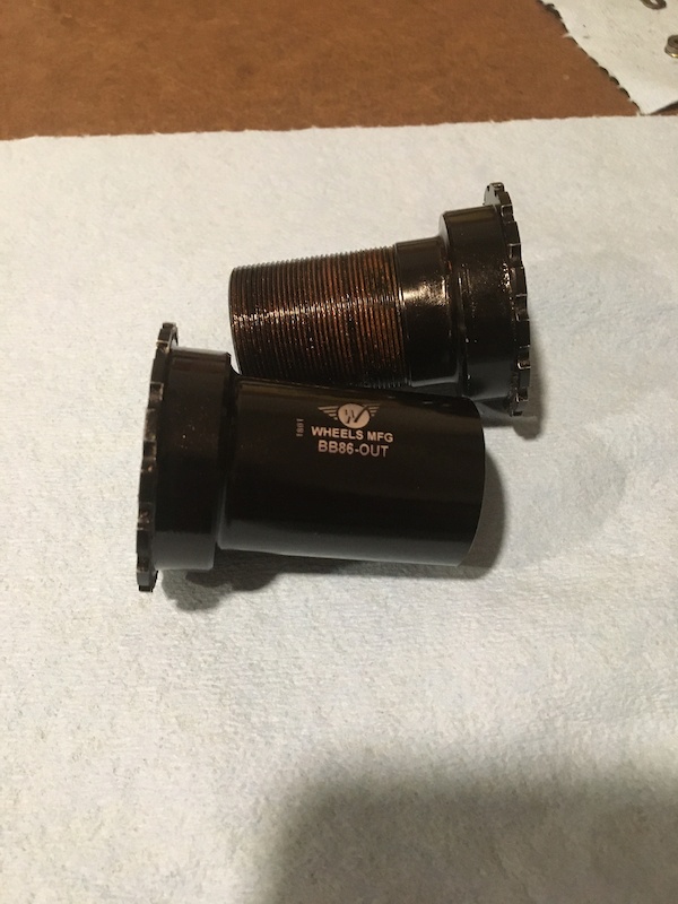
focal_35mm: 29
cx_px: 339
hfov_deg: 48.2
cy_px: 452
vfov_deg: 61.7
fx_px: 757
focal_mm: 4.15
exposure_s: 1/20
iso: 200
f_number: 2.2
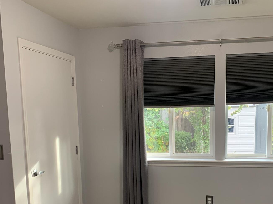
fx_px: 323
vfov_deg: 34.4
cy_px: 153
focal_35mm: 41
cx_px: 174
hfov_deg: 45.3
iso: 100
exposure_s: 1/60
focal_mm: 4.25
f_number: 1.8
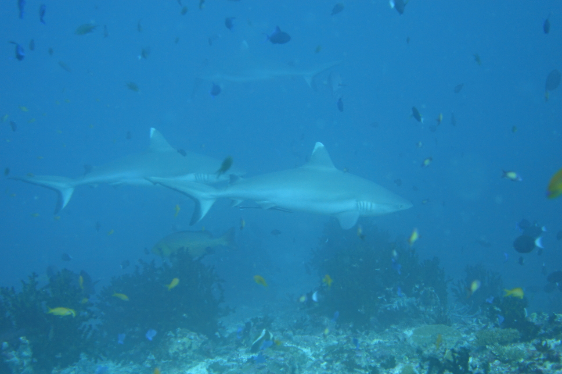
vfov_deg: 25.5
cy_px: 187
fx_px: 827
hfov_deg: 37.5
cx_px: 281
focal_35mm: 53
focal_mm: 19.48
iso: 200
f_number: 2.8
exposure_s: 1/60
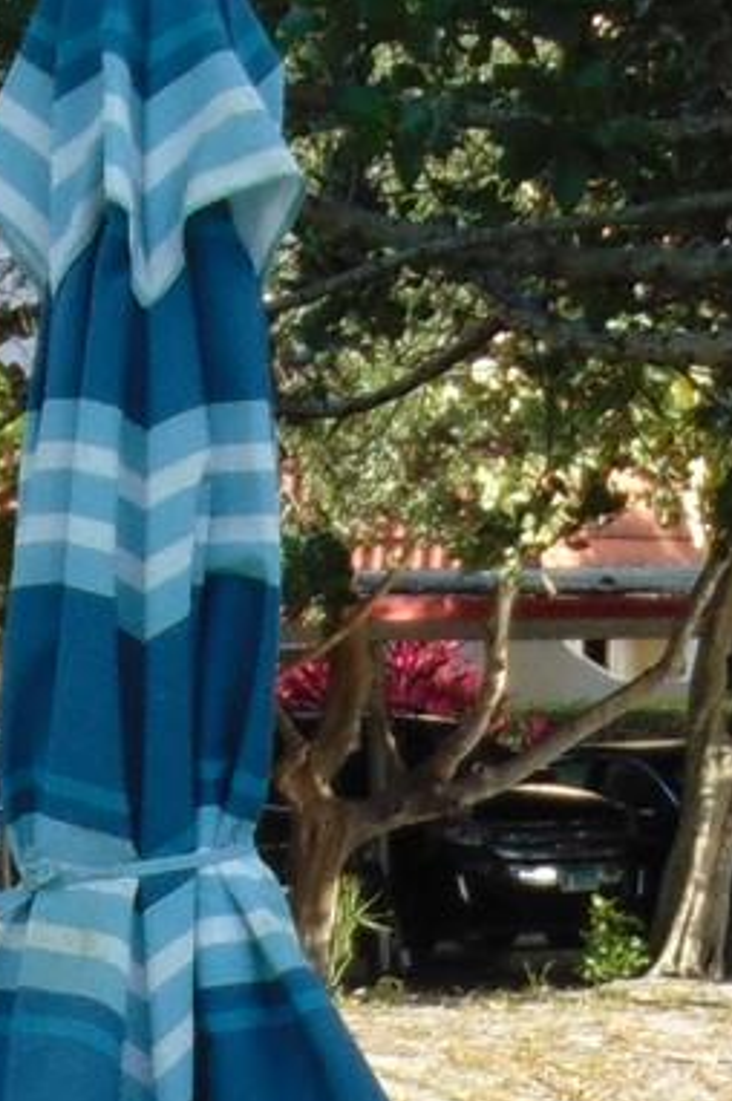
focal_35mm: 279
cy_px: 1608
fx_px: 8524
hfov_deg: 4.9
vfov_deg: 7.3
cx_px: 233
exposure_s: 1/320
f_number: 3.5
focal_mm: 9
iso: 80
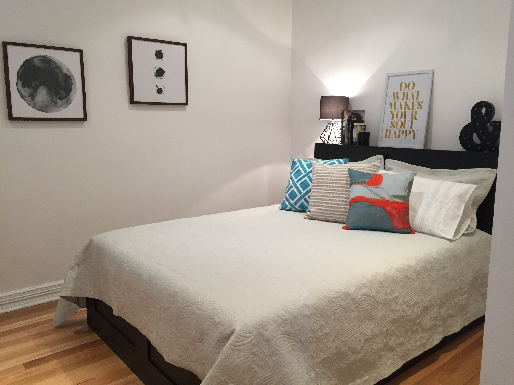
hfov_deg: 61.7
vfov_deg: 48.2
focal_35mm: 29
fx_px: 431
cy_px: 192
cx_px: 257
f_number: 2.2
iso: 160
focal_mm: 4.15
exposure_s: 1/33
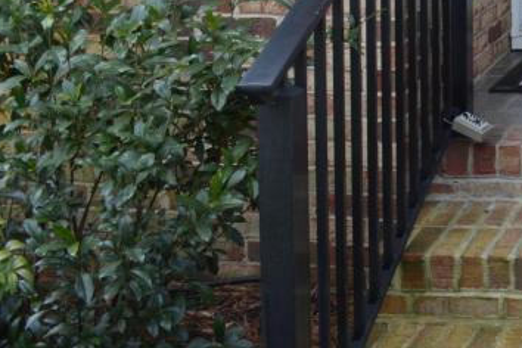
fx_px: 1276
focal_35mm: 88
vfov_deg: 14.7
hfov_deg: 19.7
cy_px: -136
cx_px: 804
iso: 250
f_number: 5.6
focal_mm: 18
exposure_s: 1/125
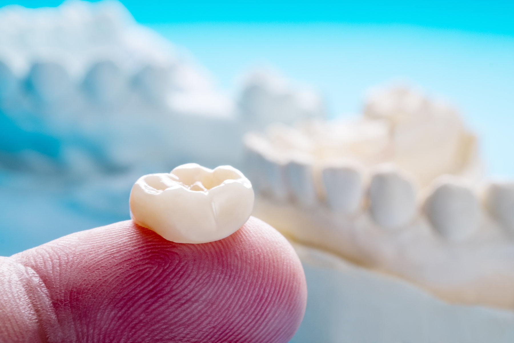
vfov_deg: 15.2
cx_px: 257
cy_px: 172
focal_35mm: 90
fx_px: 1285
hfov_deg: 22.6
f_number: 13
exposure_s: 1.1
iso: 200
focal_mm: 60
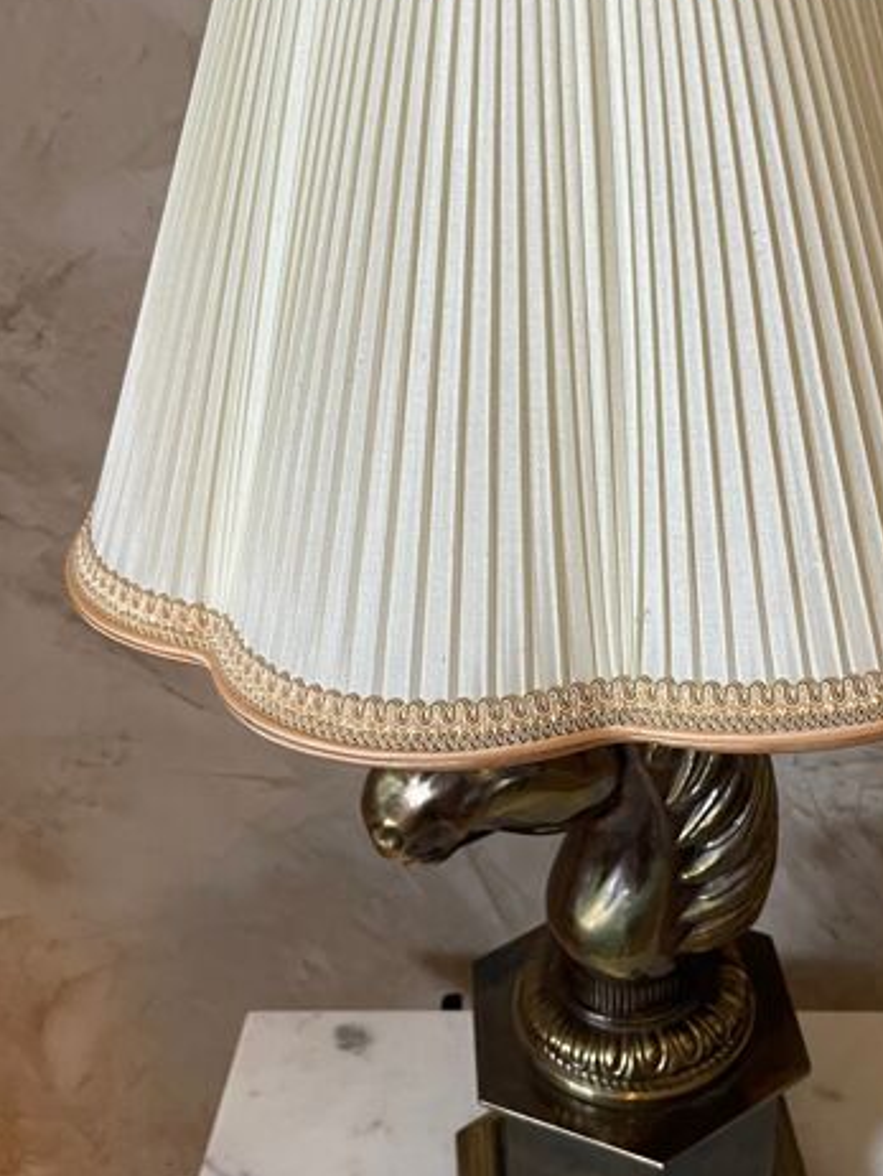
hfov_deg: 31.8
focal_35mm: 45
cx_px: 621
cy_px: 573
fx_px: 1529
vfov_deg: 42.1
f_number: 1.6
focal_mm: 4.2
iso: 125
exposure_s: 1/50
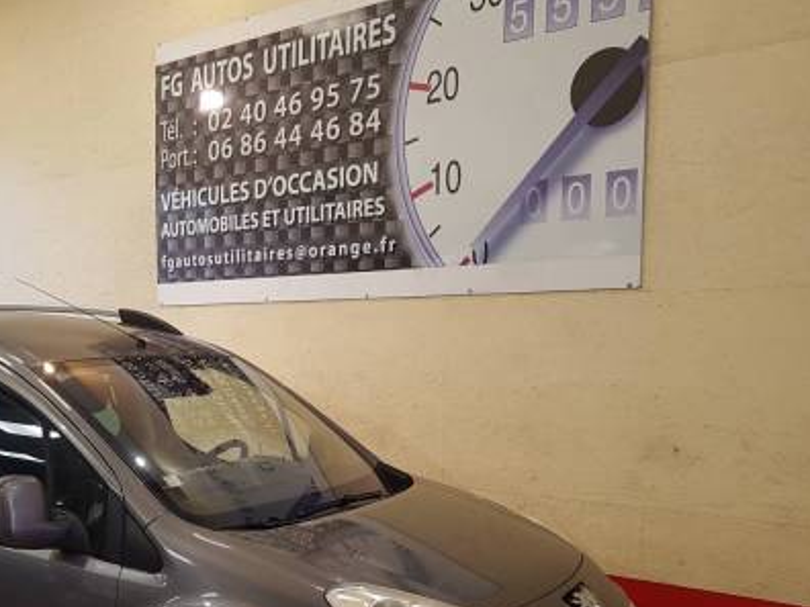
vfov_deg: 33.7
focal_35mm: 42
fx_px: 983
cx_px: 245
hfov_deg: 43.9
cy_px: 452
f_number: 1.7
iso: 100
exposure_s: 1/50
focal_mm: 4.2
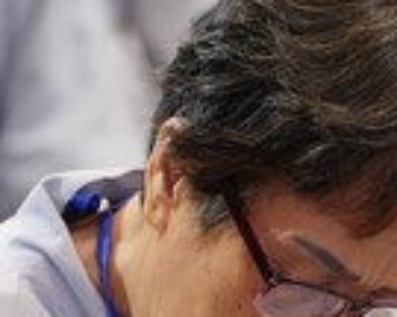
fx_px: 7955
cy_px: 533
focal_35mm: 677
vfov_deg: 2.3
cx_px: 203
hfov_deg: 2.9
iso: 2000
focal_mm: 150
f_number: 2.8
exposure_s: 1/100
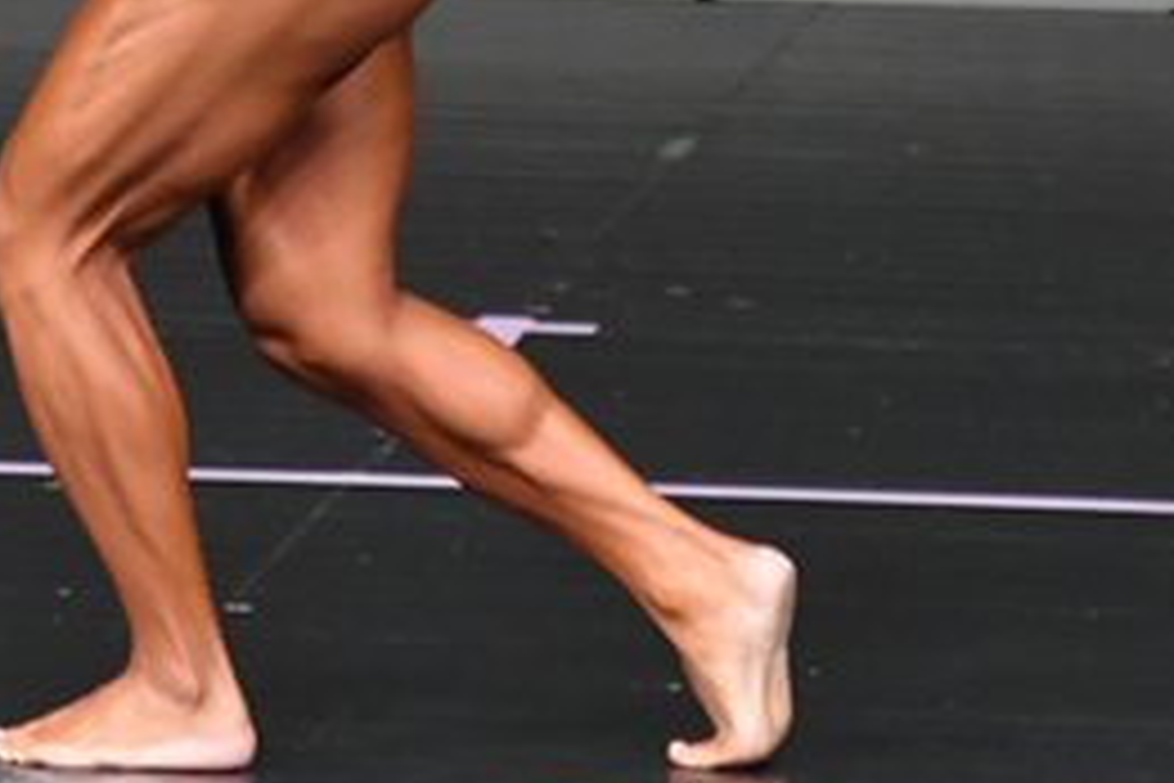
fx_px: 36326
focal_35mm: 1114
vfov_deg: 1.2
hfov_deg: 1.9
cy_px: -248
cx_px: 142
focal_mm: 250
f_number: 5.6
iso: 4000
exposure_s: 1/400
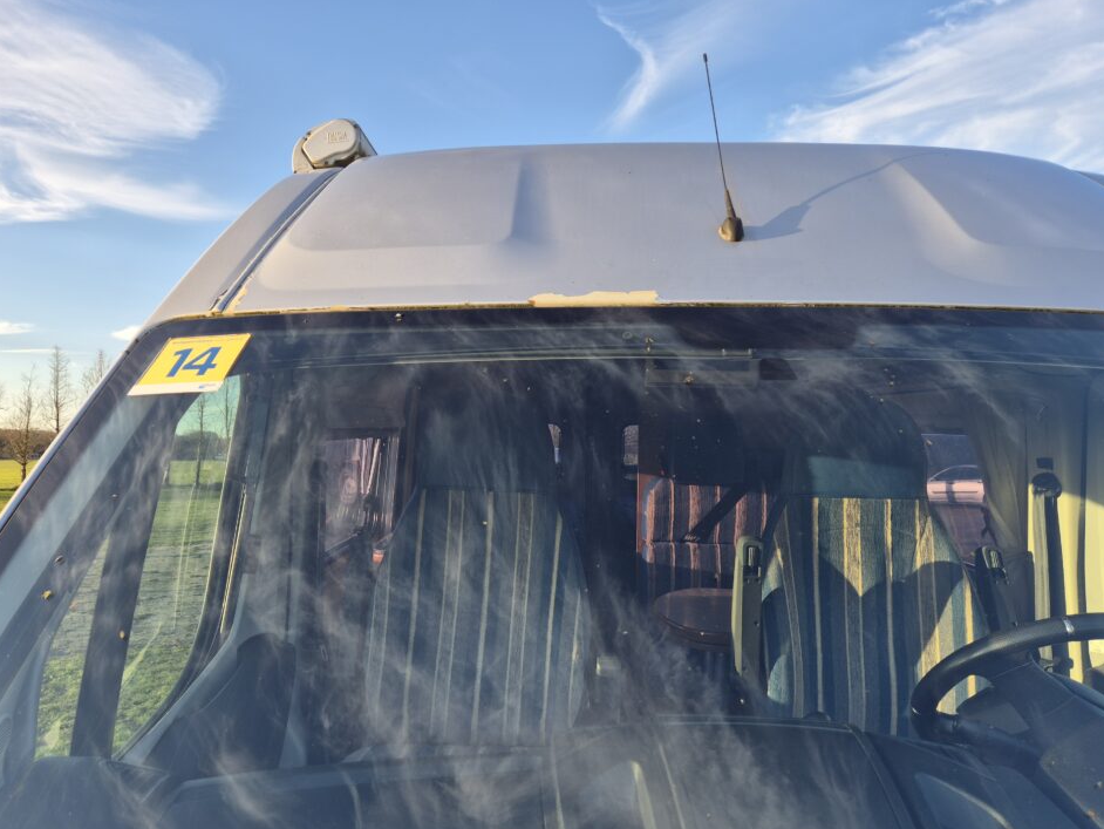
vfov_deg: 54.8
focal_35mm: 25
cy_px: 446
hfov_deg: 69.4
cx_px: 537
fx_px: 798
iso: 25
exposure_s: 1/346
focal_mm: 5.4
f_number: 1.8
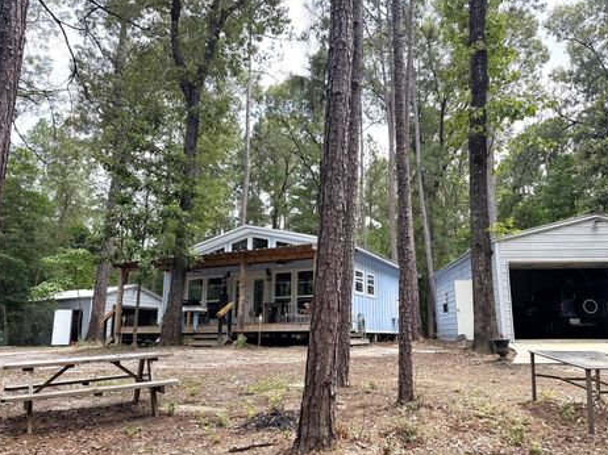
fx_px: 456
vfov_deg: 53.0
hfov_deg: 67.3
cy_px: 243
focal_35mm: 26
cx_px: 324
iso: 80
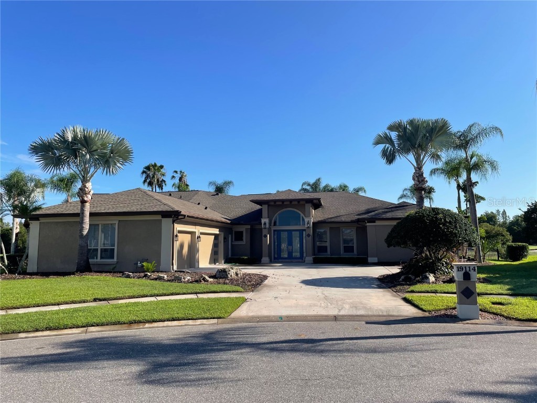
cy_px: 202
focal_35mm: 26
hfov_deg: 67.3
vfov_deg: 53.1
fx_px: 403
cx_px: 268
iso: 32
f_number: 1.6
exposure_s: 1/2681
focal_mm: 4.2
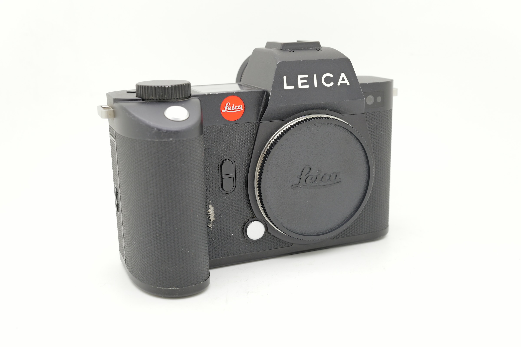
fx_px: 622
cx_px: 260
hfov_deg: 45.4
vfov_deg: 31.2
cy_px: 174
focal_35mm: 43
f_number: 9
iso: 800
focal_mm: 43
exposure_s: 1/60
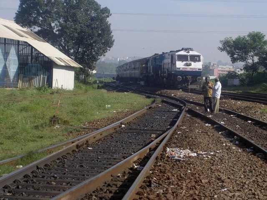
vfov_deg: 12.7
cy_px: 100
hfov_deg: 16.8
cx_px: 134
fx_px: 902
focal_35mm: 117
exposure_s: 1/500
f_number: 4.9
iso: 100
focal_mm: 24
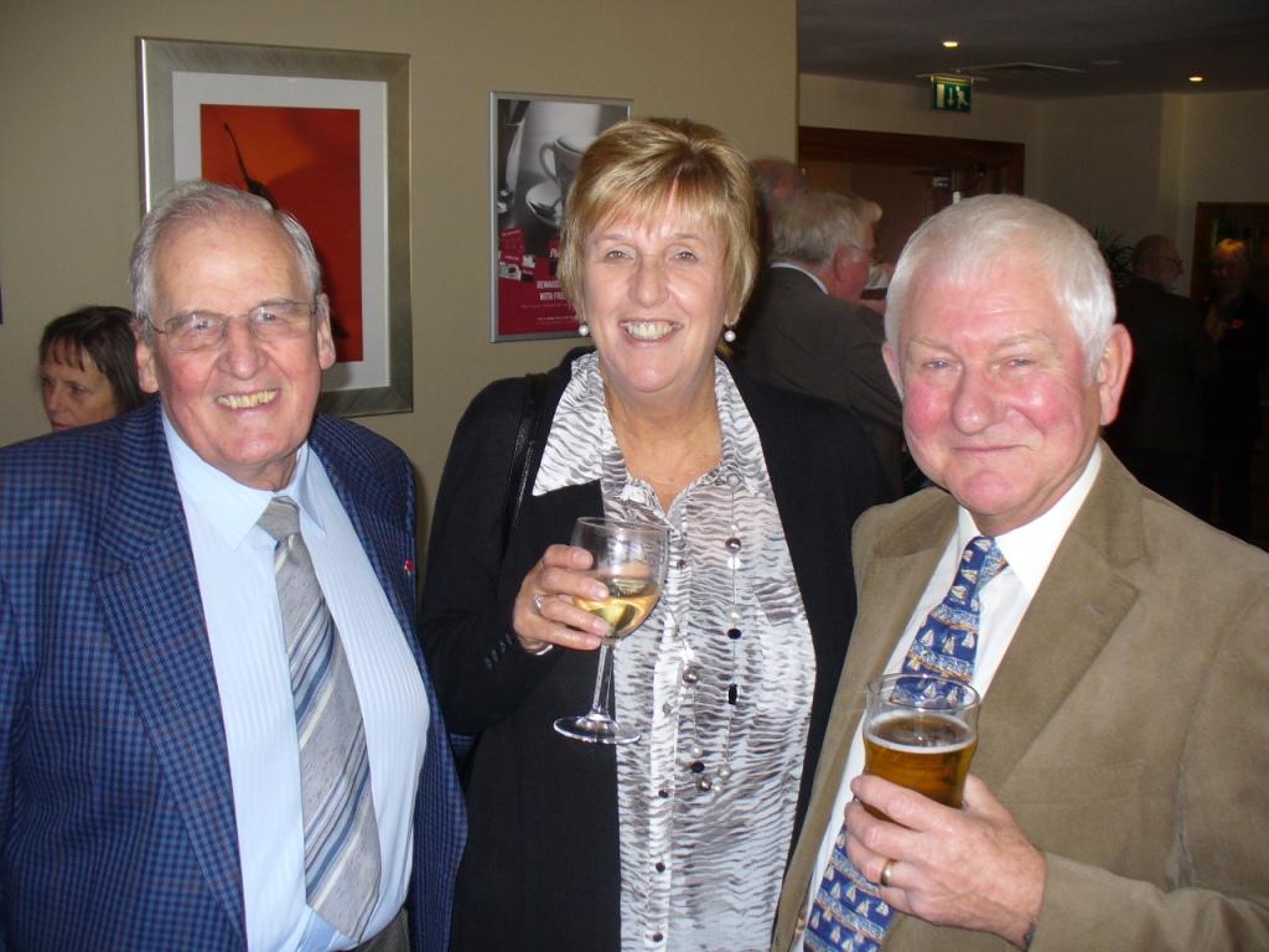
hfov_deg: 50.1
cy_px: 476
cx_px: 634
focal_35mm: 37
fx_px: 1356
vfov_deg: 38.7
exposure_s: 1/30
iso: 100
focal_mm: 6.1
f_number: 2.8
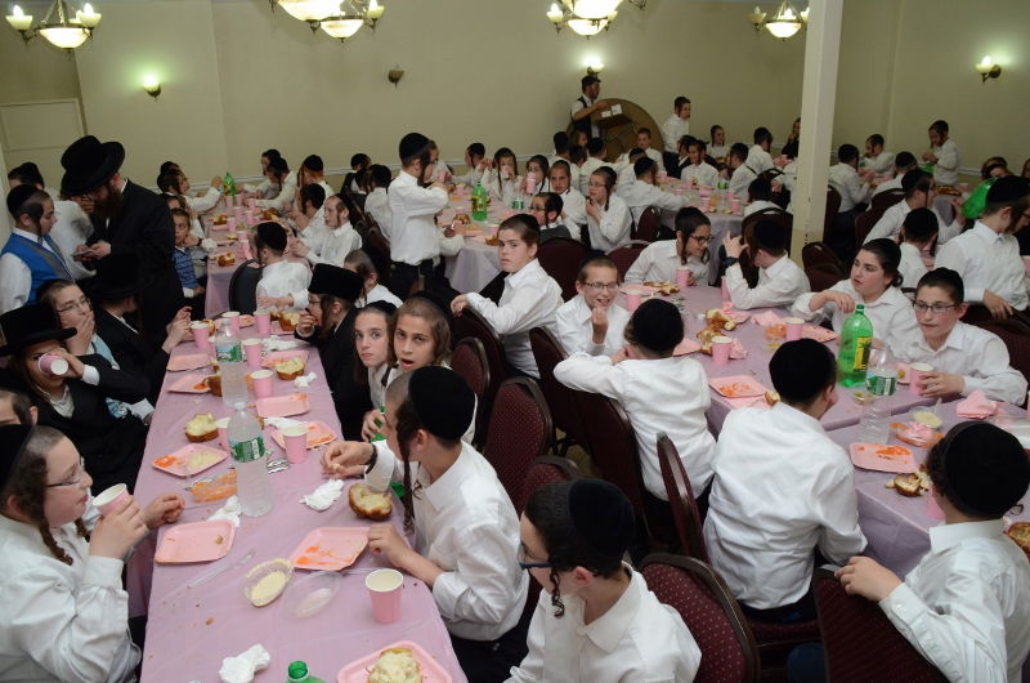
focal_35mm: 27
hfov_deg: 67.5
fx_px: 771
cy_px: 342
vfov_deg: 47.7
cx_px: 515
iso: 1000
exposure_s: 1/40
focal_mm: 18
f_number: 10
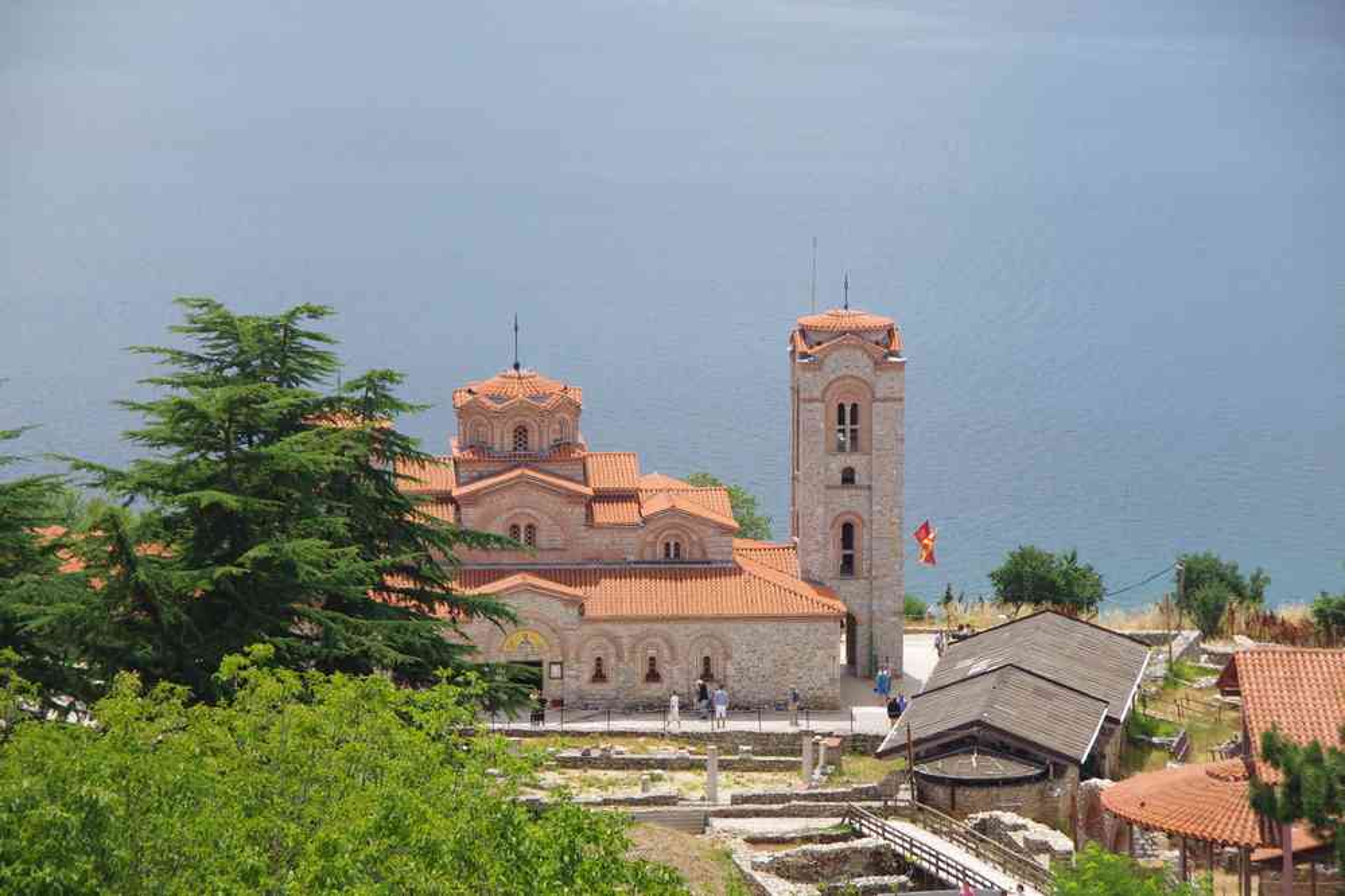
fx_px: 5604
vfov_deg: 9.1
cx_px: 672
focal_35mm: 150
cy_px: 448
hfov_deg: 13.7
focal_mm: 100
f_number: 9
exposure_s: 1/125
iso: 200
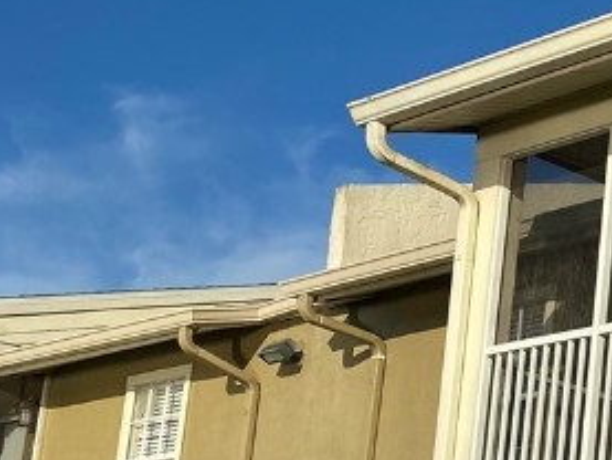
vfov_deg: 15.1
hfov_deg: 17.0
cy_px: 469
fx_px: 1698
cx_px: 1087
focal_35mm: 96
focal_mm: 4.25
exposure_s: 1/5025
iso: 32
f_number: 1.8
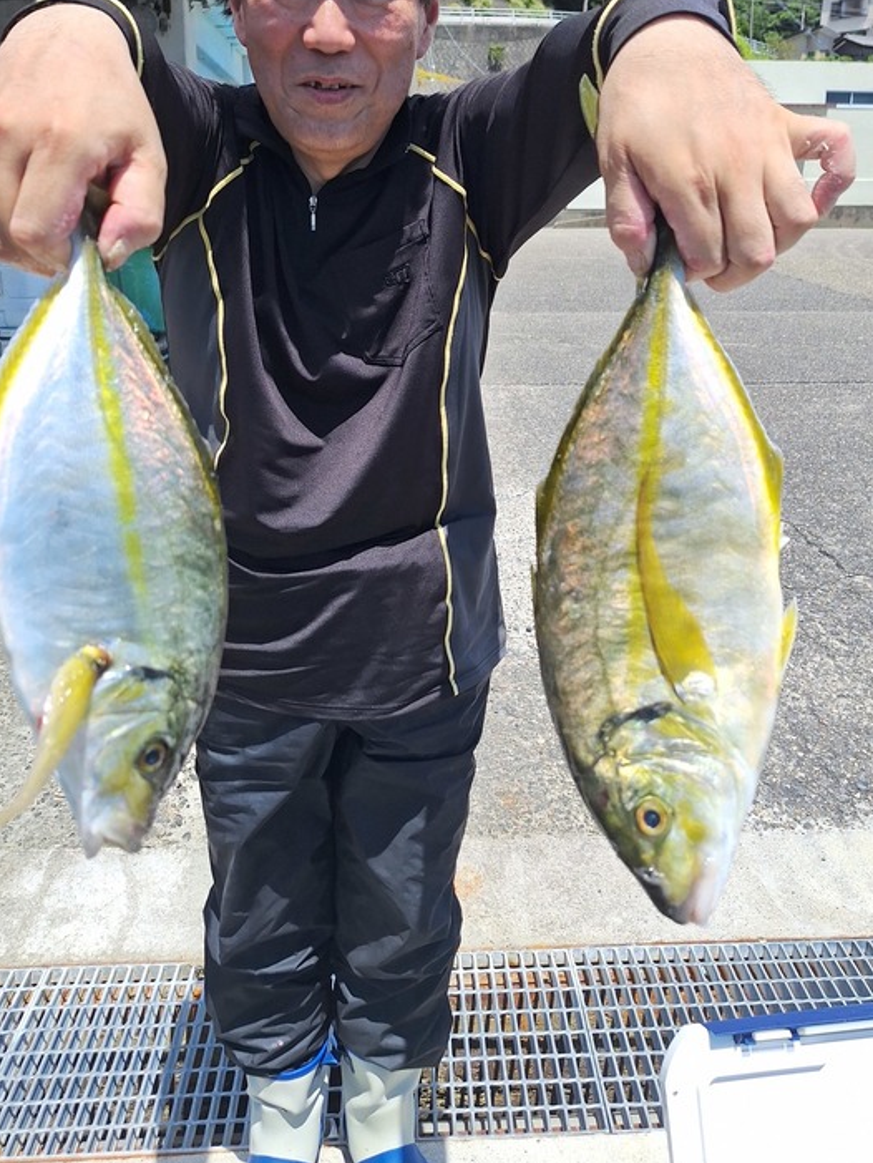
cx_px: 448
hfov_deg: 49.8
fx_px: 941
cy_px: 476
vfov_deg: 63.0
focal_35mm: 28
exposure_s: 1/2049
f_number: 1.8
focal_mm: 5.54
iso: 40
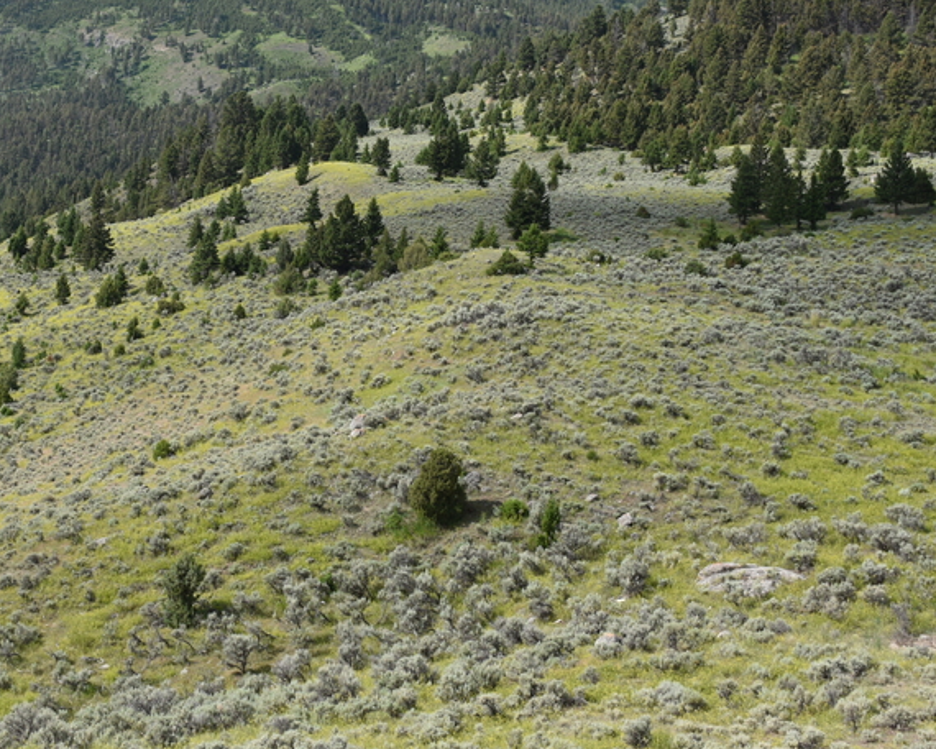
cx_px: 276
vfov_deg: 25.7
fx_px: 1634
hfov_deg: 31.6
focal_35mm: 59
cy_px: 261
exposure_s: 1/250
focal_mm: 28
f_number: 8
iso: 100
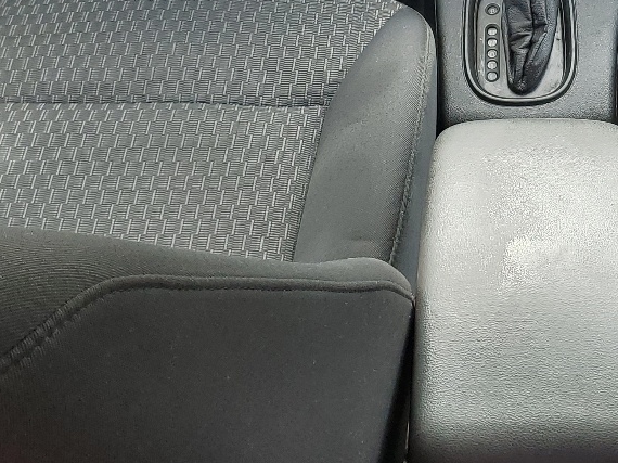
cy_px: -74
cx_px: 531
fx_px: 1303
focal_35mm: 73
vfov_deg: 19.2
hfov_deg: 26.0
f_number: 1.5
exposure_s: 1/263
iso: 50
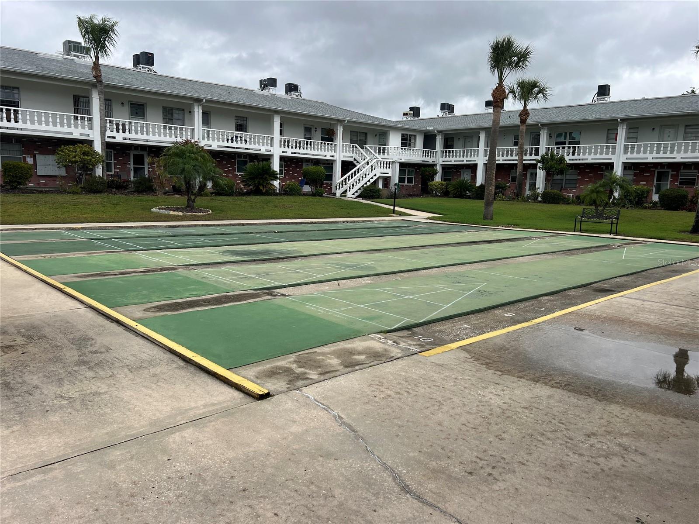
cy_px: 262
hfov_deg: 67.3
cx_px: 350
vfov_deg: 53.1
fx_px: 525
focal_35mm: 26
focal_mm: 5.7
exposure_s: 1/2513
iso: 50
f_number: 1.5
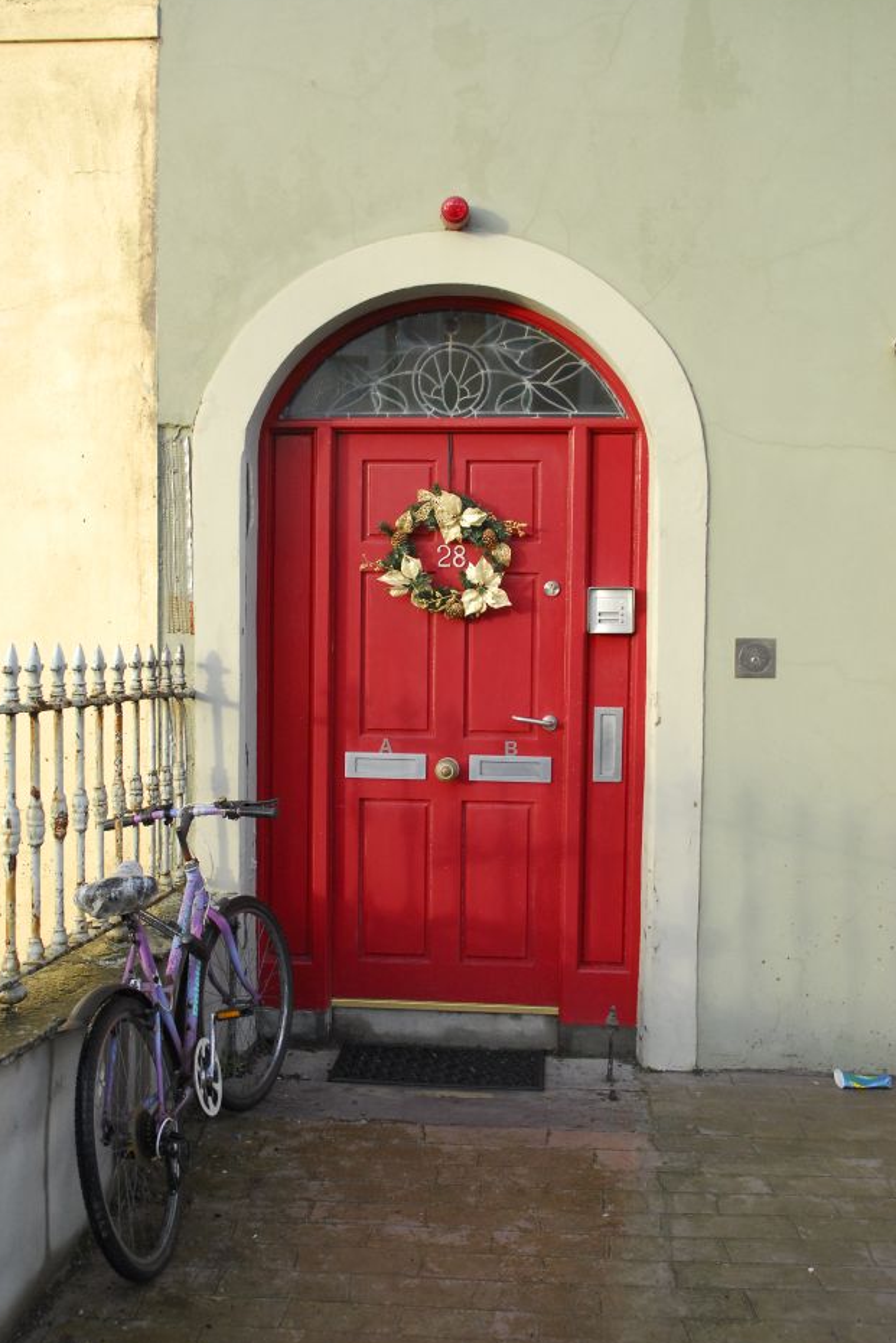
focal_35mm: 37
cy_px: 668
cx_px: 439
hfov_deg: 36.0
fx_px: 1381
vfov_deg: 51.9
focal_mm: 24
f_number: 2.8
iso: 500
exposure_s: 1/1250
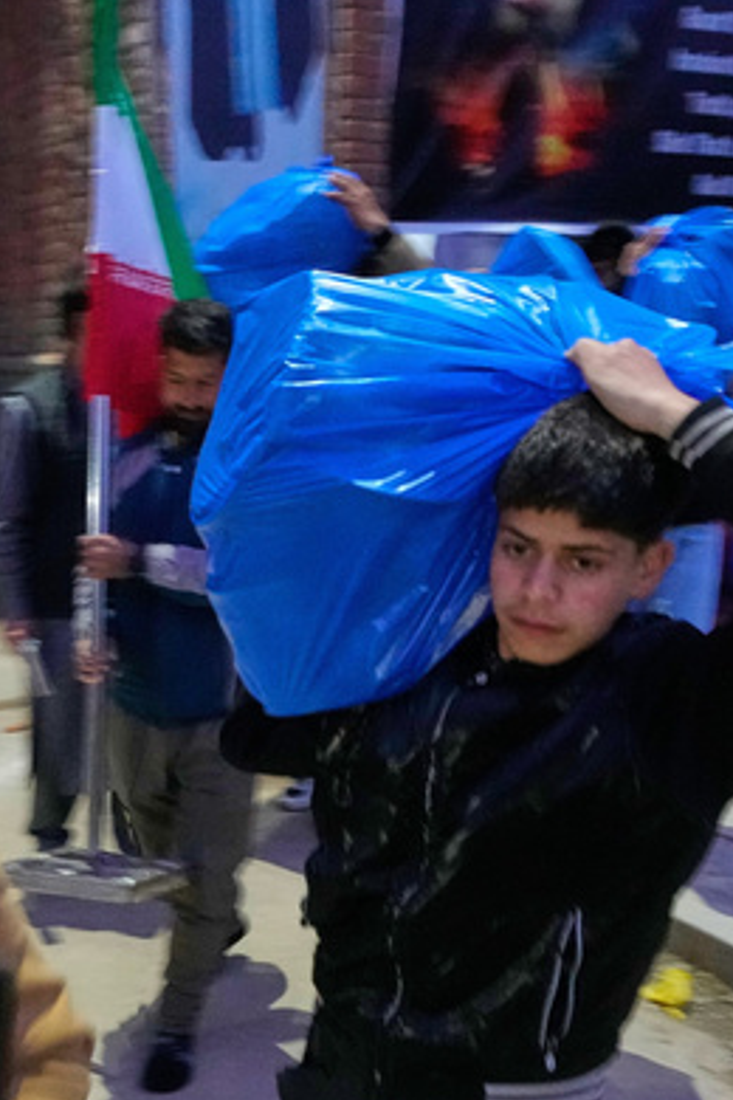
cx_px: 158
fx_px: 1283
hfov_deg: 31.2
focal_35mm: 42
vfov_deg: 45.8
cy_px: 723
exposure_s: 1/30
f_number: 2.8
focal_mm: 16
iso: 6400
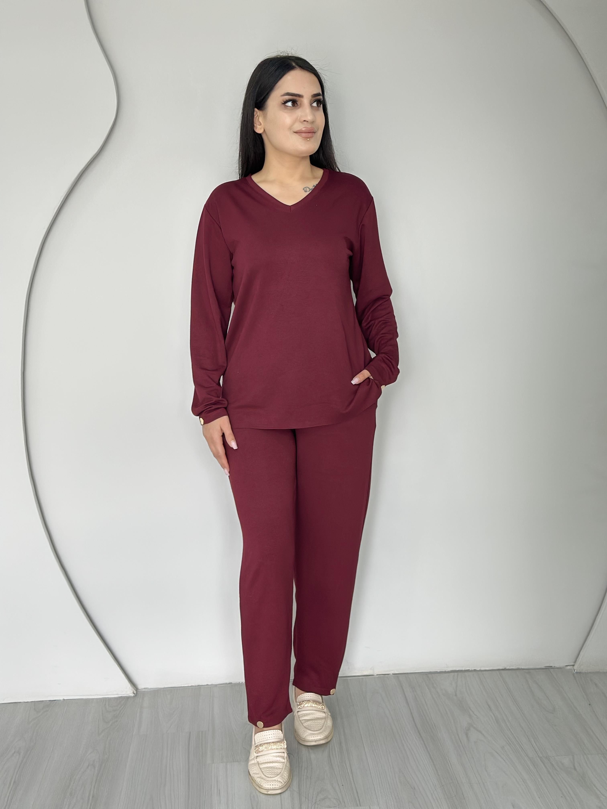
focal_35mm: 48
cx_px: 304
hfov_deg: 30.3
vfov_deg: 39.7
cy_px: 404
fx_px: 1122
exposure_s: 1/87
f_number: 1.78
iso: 125
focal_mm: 6.86
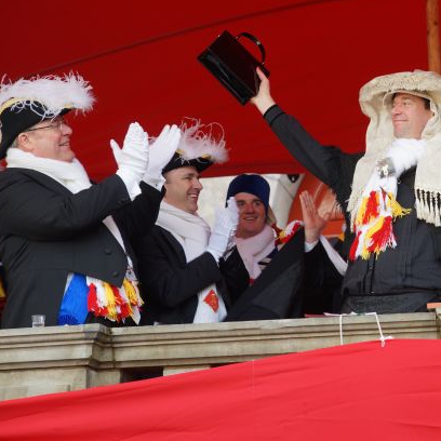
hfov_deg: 17.0
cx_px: 338
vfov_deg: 17.1
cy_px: 211
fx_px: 1470
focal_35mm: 102
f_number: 4
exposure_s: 1/80
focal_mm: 70
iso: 160
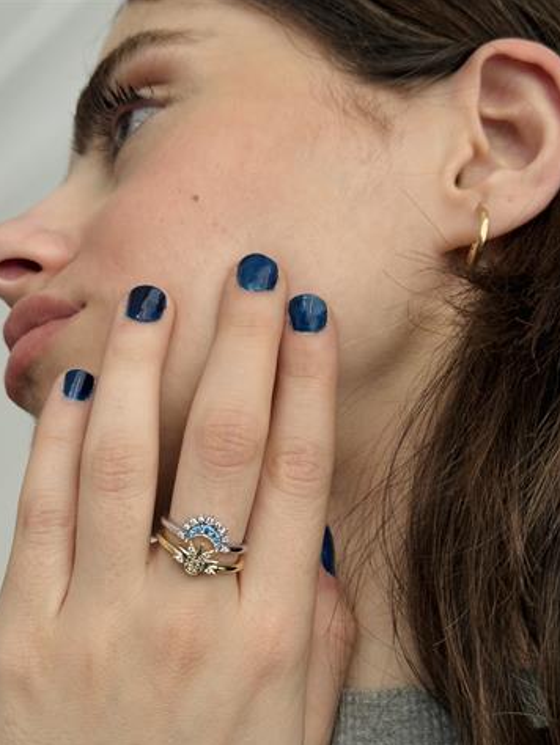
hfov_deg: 27.0
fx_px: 1164
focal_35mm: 54
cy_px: 417
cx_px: 256
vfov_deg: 35.5
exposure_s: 1/60
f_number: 1.78
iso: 160
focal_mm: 6.76
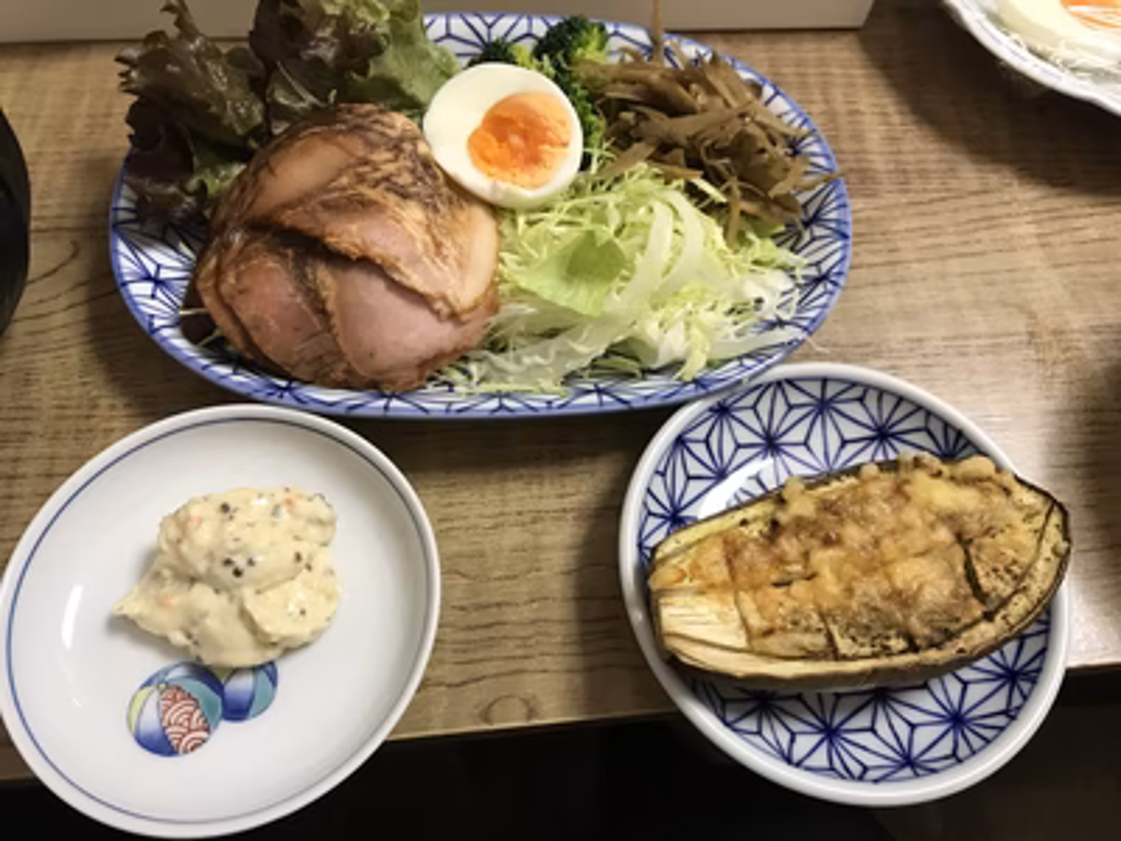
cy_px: 420
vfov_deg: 49.7
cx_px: 560
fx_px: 907
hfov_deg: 63.4
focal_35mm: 28
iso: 40
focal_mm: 3.99
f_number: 1.8
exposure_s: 1/17
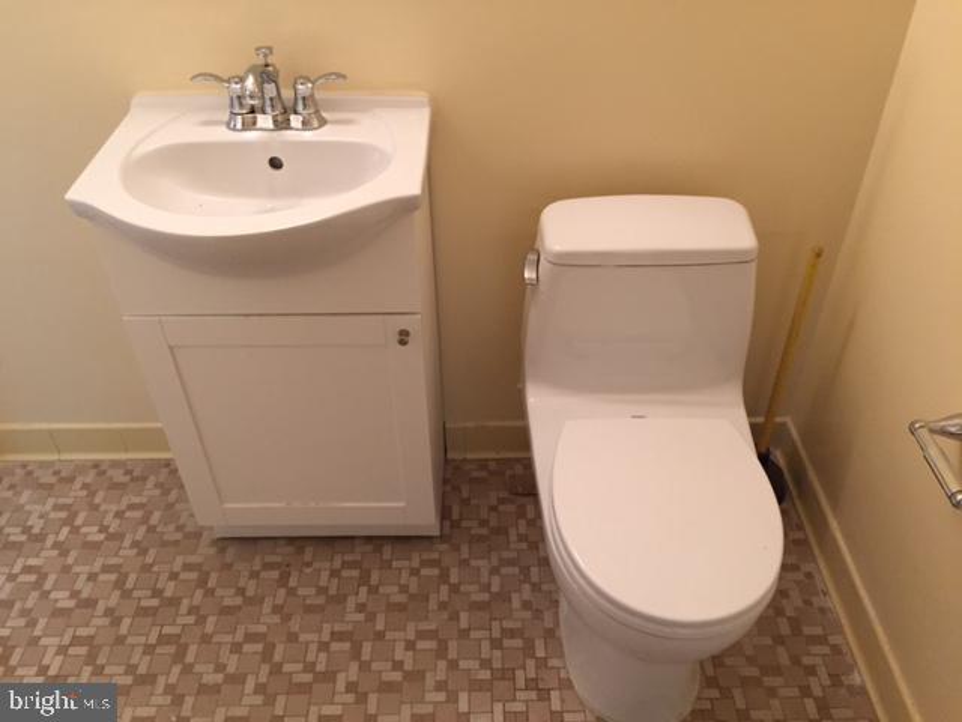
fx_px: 806
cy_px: 361
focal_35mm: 29
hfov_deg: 61.7
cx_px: 481
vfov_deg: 48.2
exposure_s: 1/30
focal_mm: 4.15
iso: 125
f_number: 2.2
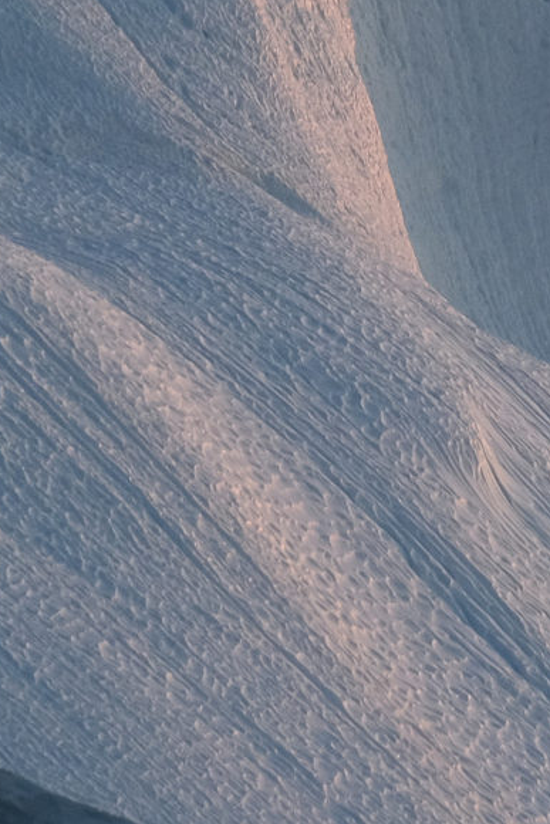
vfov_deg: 1.2
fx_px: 40283
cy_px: 428
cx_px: 1064
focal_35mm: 1759
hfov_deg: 0.8
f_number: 5.6
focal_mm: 226.6
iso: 800
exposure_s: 1/1250
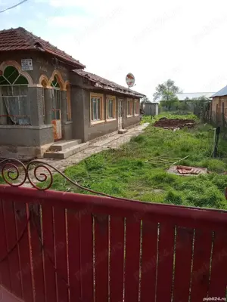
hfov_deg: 49.7
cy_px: 151
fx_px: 245
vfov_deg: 63.4
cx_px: 114
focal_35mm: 28
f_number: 2
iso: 100
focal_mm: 2.87
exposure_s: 1/861
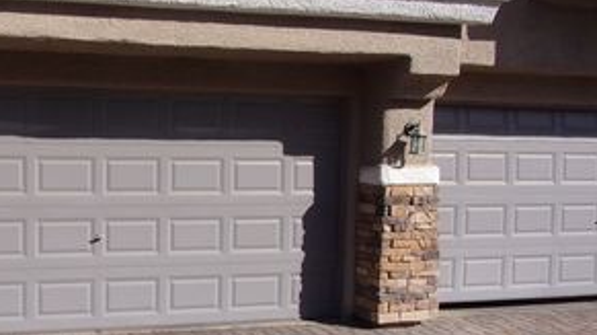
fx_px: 712
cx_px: 96
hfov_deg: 42.8
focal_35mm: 45
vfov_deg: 26.4
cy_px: 209
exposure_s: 1/1300
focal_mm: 4.3
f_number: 3.3
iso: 80
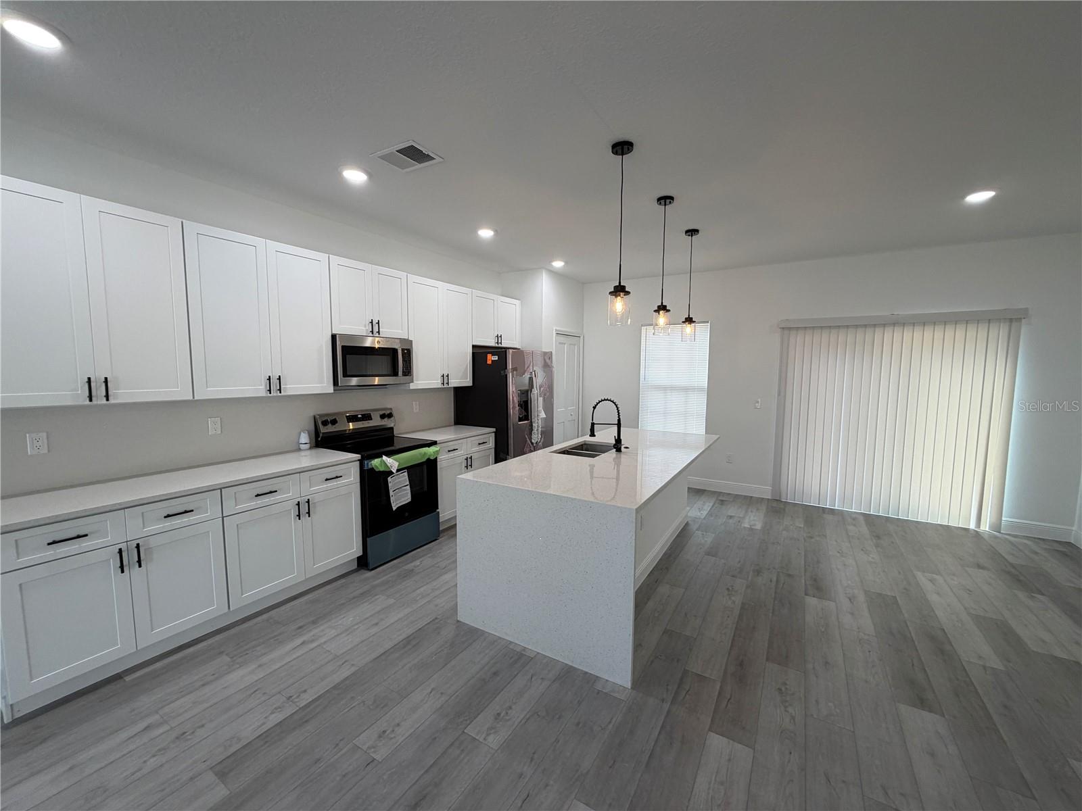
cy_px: 406
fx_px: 438
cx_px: 541
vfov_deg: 85.7
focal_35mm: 14
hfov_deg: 102.1
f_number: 2.2
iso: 125
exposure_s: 1/120
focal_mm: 2.22
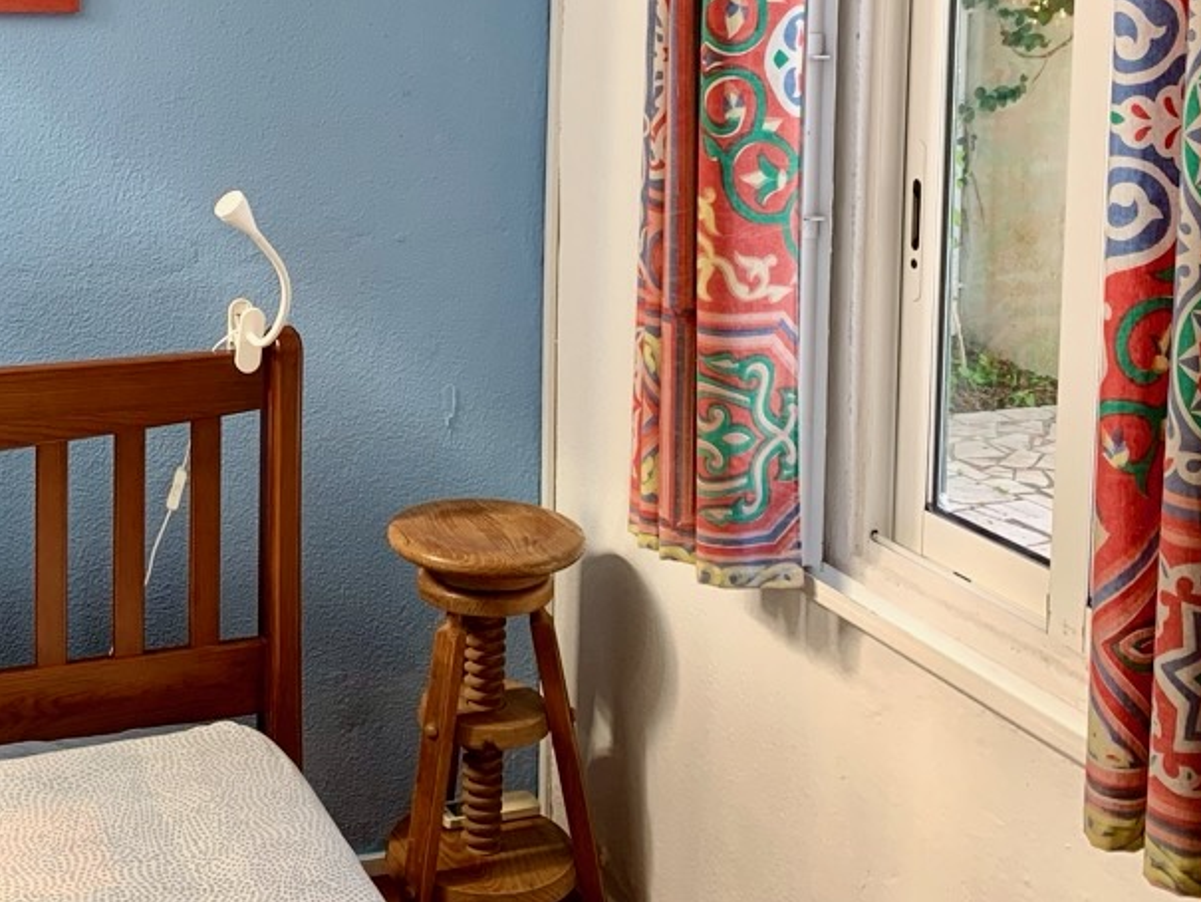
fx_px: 1909
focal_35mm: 55
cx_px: 278
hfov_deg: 34.1
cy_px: 91
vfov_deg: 25.7
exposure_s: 1/100
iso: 40
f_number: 1.8
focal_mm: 4.25
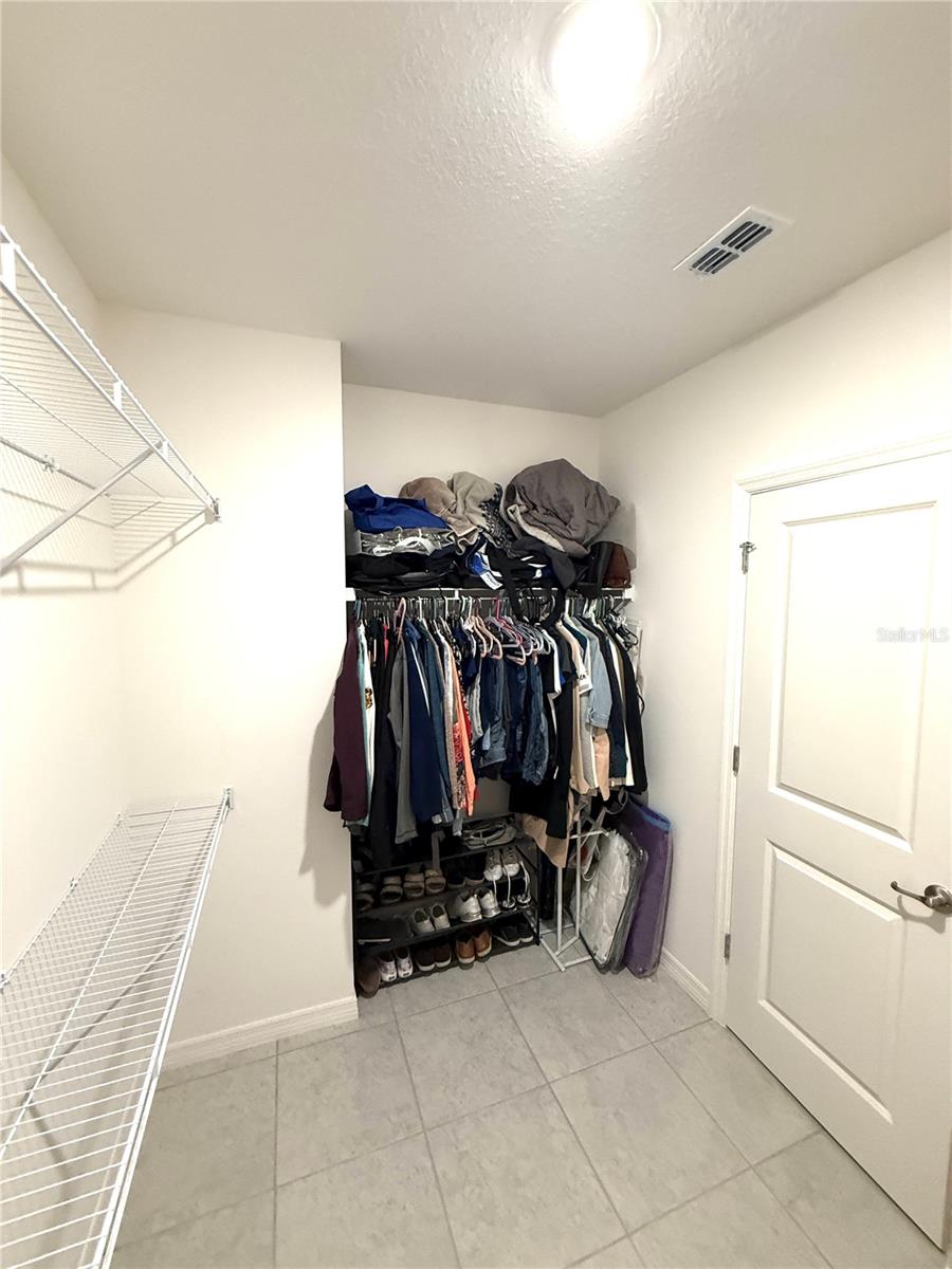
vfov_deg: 102.1
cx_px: 476
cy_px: 634
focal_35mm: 14
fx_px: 513
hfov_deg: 85.7
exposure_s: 1/60
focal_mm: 2.22
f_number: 2.2
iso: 500
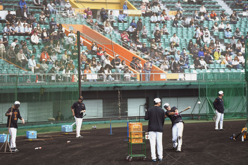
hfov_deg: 14.6
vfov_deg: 9.7
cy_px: 82
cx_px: 124
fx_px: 971
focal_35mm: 141
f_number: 5
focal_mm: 141
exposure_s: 1/800
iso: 800
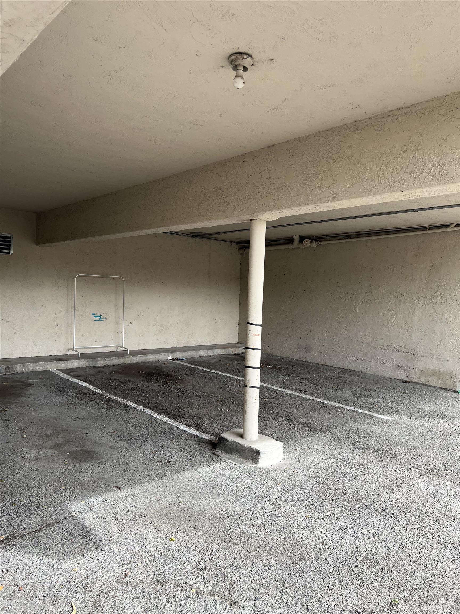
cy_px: 307
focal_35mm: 26
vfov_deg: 67.3
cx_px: 230
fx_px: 461
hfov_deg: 53.1
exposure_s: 1/121
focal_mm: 5.7
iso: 40
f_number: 1.5
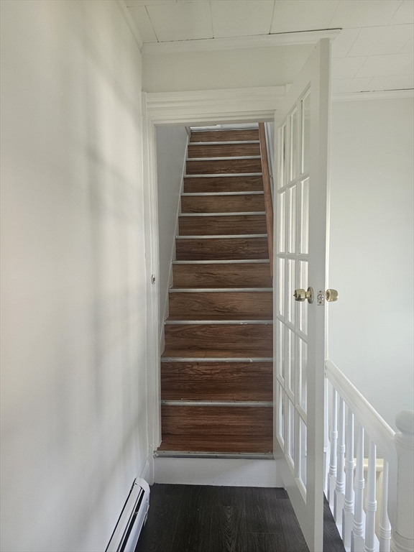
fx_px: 367
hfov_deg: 58.9
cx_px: 207
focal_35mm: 23
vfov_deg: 73.9
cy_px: 276
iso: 200
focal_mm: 6.3
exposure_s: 1/120
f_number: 1.7
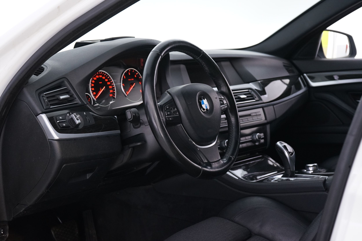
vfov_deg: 24.1
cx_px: 181
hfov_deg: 35.7
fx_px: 563
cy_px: 120
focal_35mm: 56
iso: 2000
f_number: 5.6
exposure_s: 1/10
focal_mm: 56
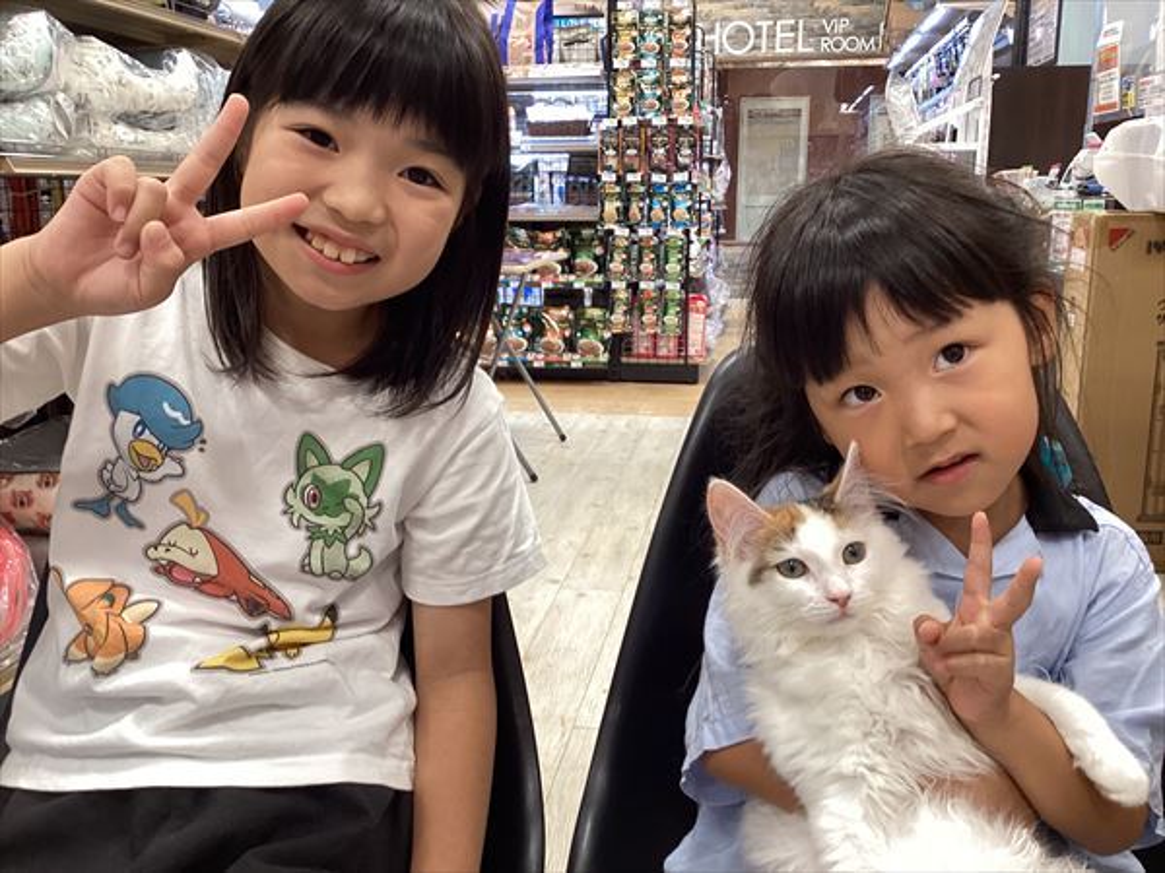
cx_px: 582
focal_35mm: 31
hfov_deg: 58.4
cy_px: 436
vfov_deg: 45.4
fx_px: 1043
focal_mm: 3.3
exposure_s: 1/50
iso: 125
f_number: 2.4
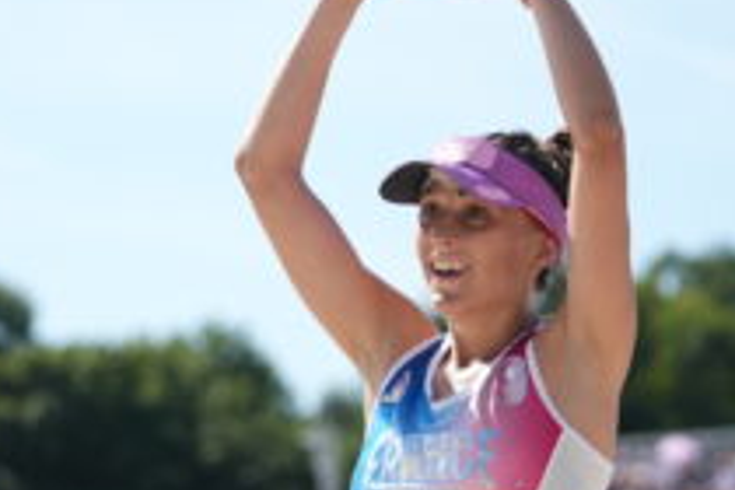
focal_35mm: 219
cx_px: 374
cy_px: 191
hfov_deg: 9.4
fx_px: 4471
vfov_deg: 6.3
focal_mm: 77
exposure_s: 1/8000
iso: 640
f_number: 2.8
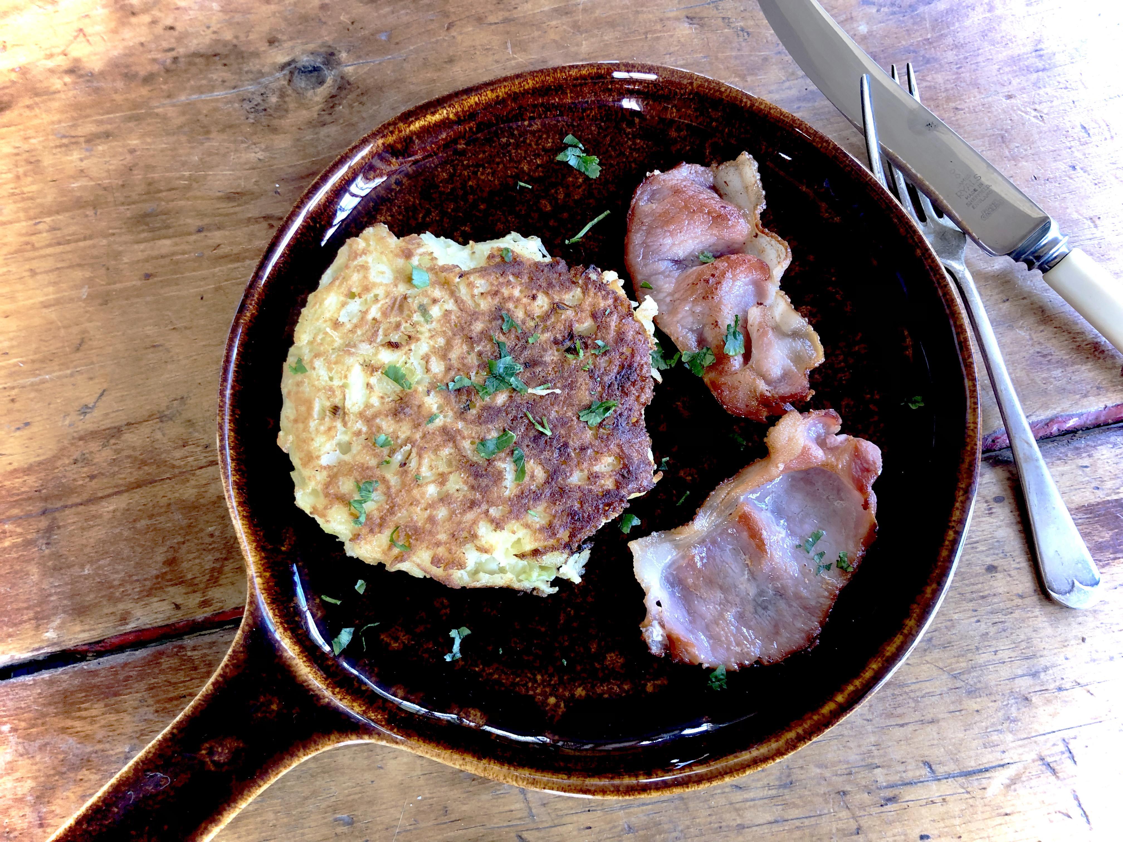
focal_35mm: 28
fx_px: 908
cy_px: 421
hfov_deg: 63.4
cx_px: 562
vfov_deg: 49.7
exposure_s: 1/24
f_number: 1.8
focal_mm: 3.99
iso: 40
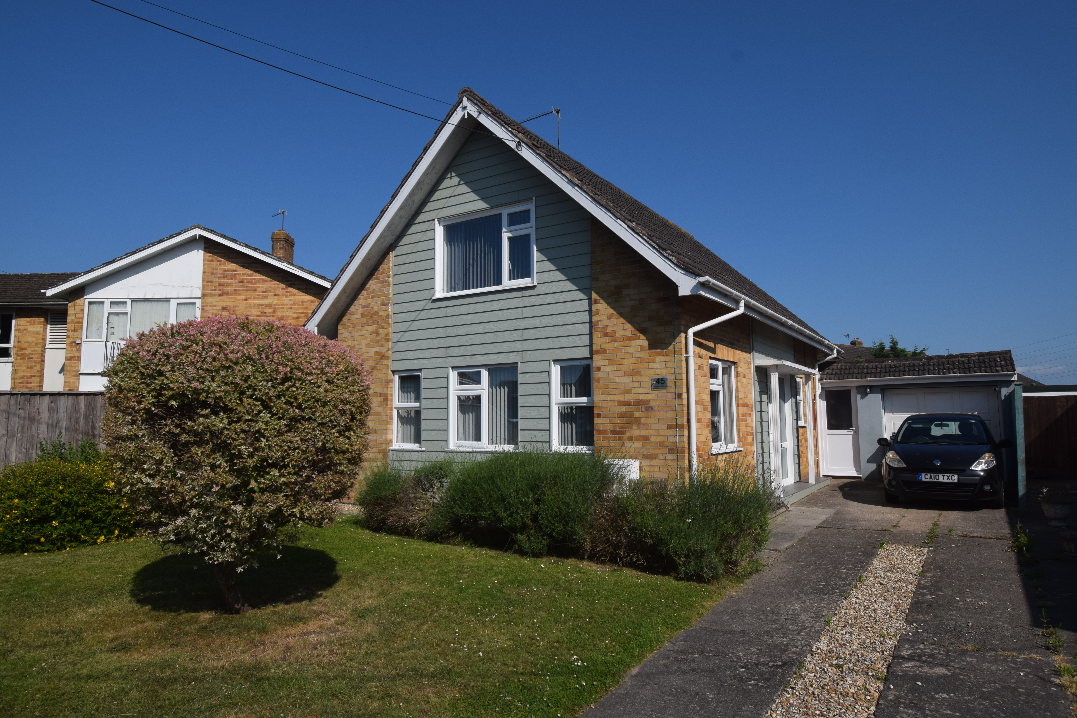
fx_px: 628
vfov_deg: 59.5
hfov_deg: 81.2
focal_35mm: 21
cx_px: 538
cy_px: 359
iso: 200
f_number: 11
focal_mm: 14
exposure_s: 1/500
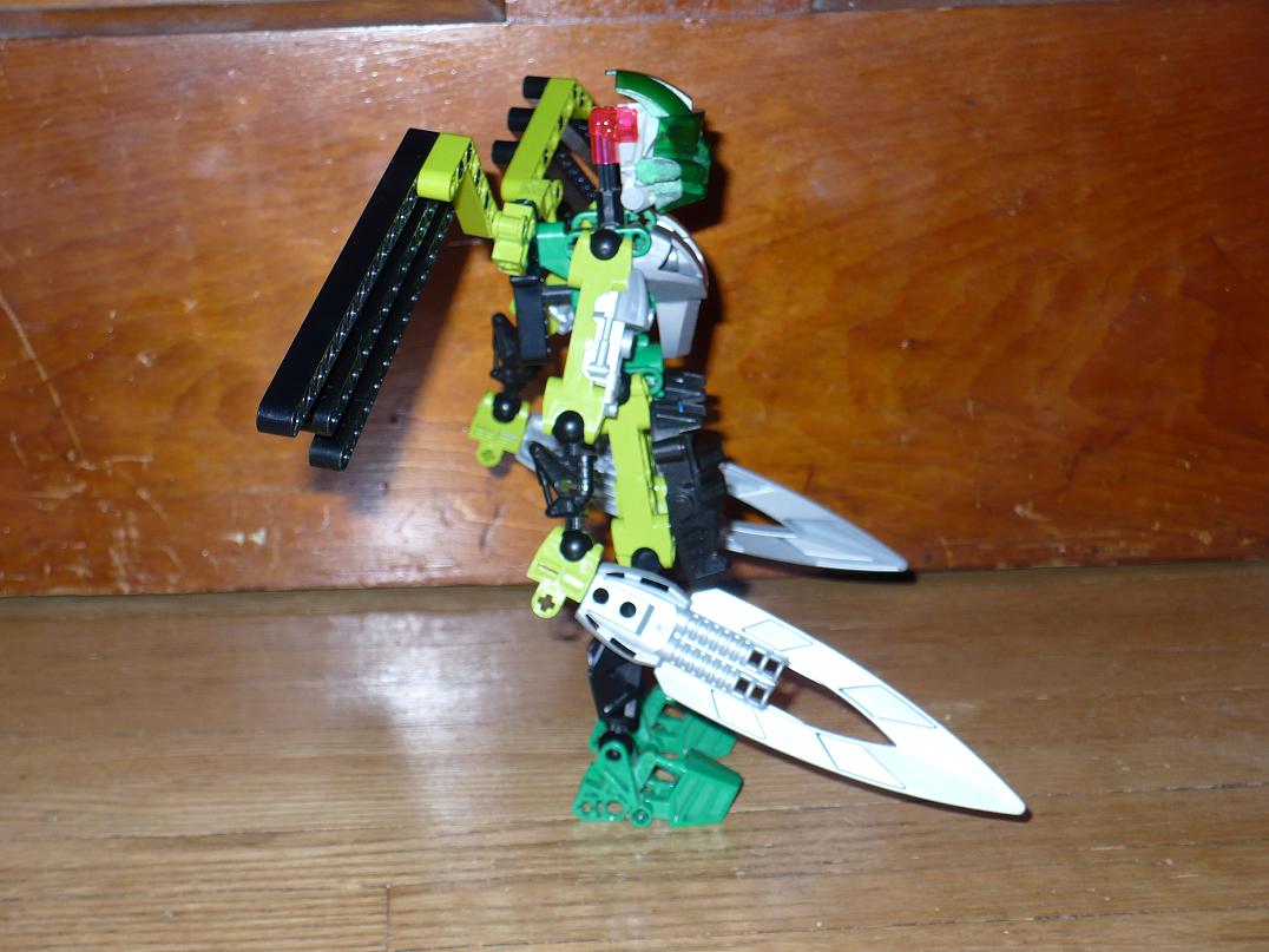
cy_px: 476
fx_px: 2529
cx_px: 634
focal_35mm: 69
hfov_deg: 28.2
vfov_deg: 21.3
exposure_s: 1/30
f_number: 3.2
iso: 100
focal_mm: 11.4
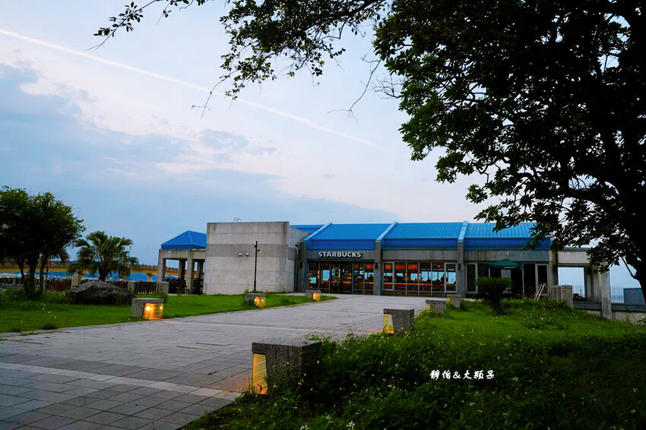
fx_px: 502
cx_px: 323
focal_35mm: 28
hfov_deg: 65.5
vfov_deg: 46.4
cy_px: 215
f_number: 6.3
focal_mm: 28
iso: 320
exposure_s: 1/160
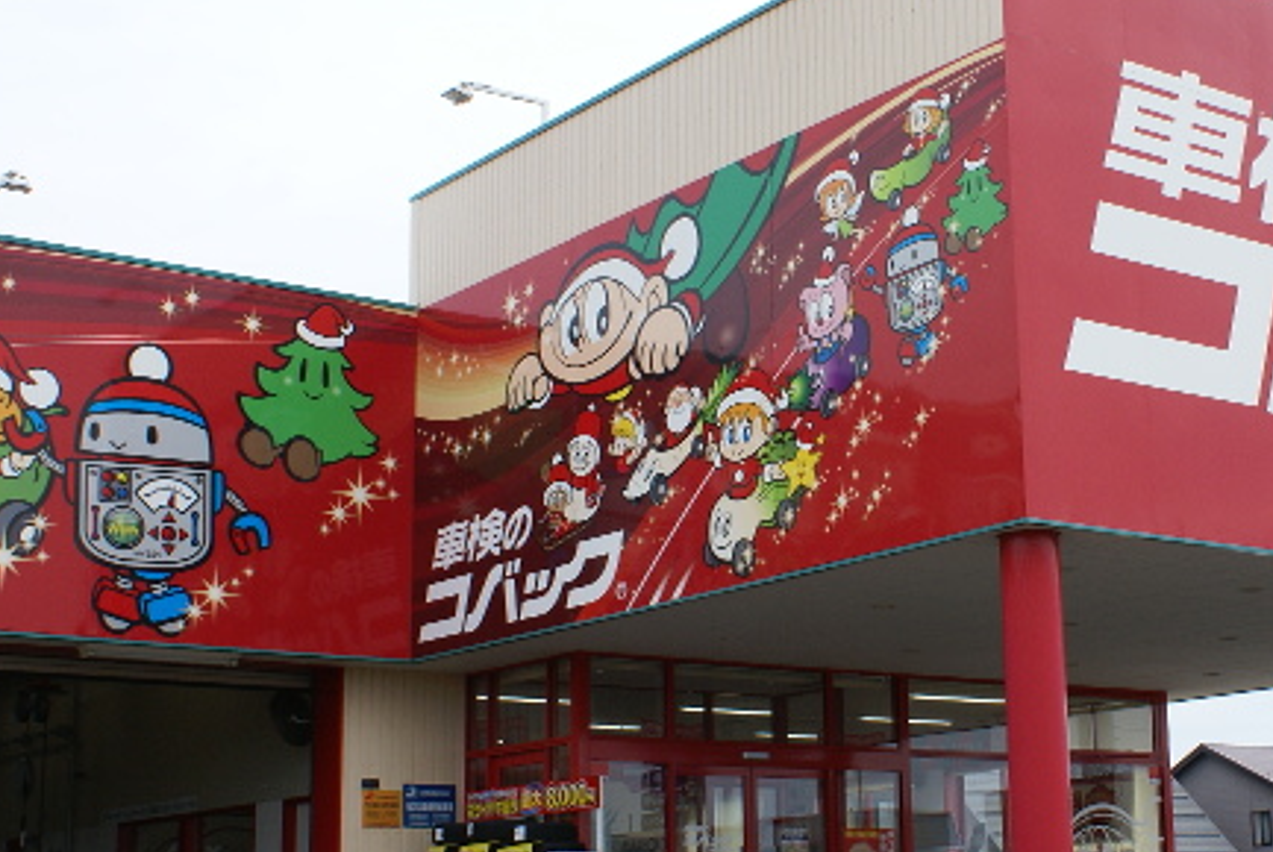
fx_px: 2160
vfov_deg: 22.3
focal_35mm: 61
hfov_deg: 32.4
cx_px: 897
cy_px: 373
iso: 100
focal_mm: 22
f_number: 10
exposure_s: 1/160
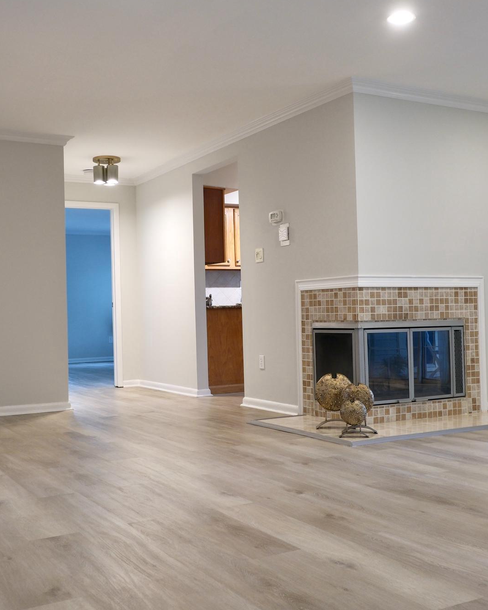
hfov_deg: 38.1
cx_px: 211
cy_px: 300
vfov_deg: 46.9
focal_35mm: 39
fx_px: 704
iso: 640
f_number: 4
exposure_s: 1/30
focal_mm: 18
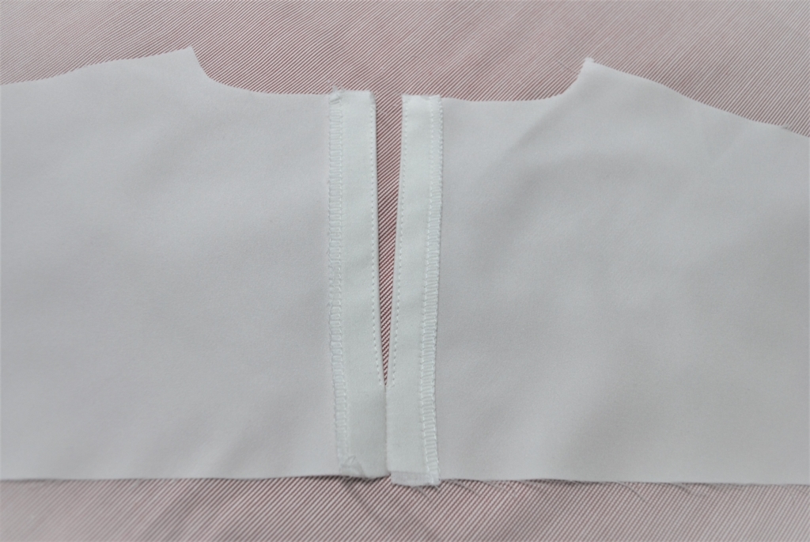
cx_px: 405
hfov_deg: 61.9
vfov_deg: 43.7
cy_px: 271
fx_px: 676
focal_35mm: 30
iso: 200
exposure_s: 1/60
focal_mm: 20
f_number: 4
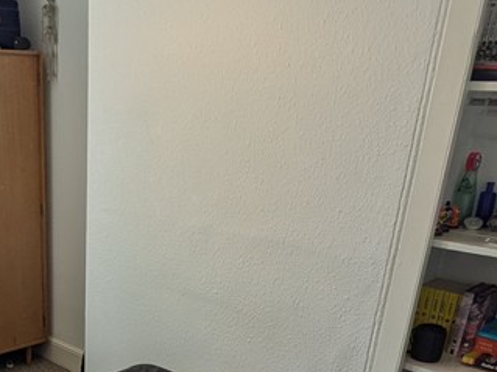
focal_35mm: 45
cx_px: 89
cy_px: 370
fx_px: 646
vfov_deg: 30.0
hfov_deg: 40.1
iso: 57
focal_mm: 1.83
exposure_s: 1/125
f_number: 2.2
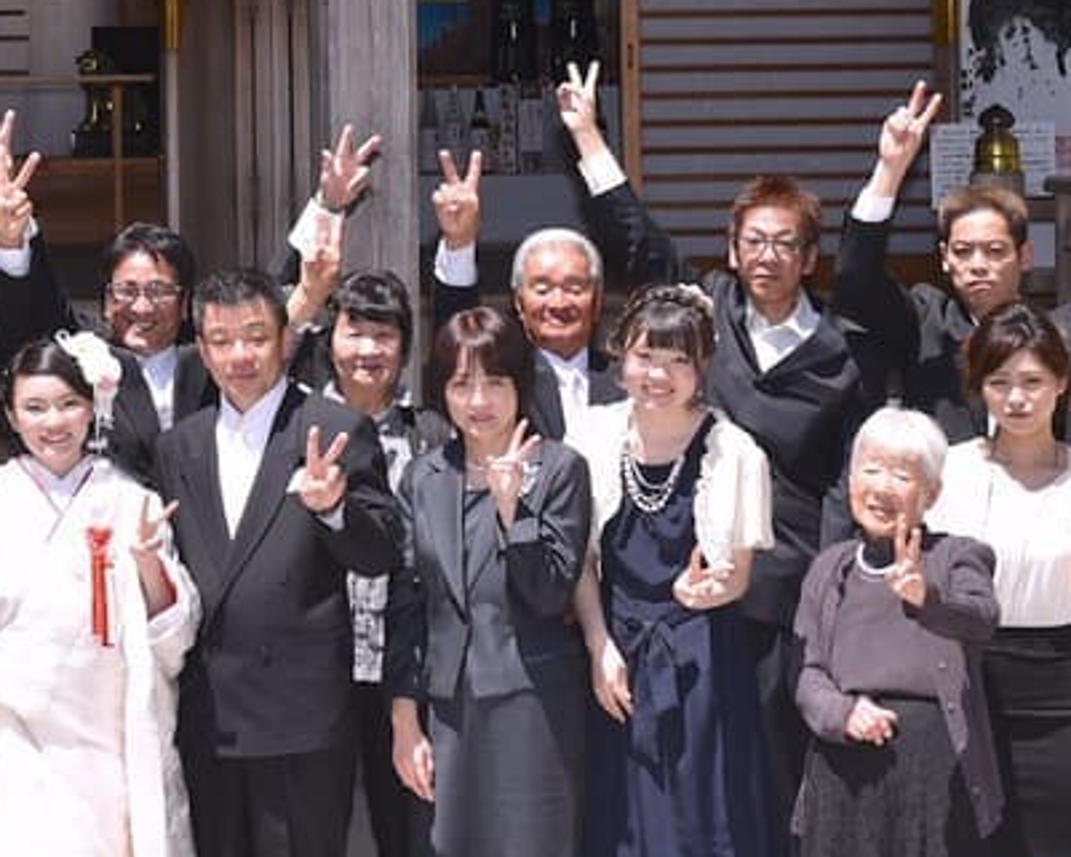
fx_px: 4058
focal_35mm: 128
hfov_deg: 14.8
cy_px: -15
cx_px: 51
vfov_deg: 11.9
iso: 200
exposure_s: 1/200
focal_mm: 38
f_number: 4.5
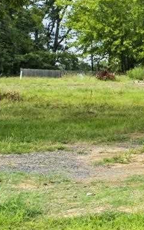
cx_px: 342
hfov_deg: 10.3
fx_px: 696
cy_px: 62
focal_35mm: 111
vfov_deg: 18.7
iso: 200
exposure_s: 1/60
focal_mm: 11.5
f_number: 7.1
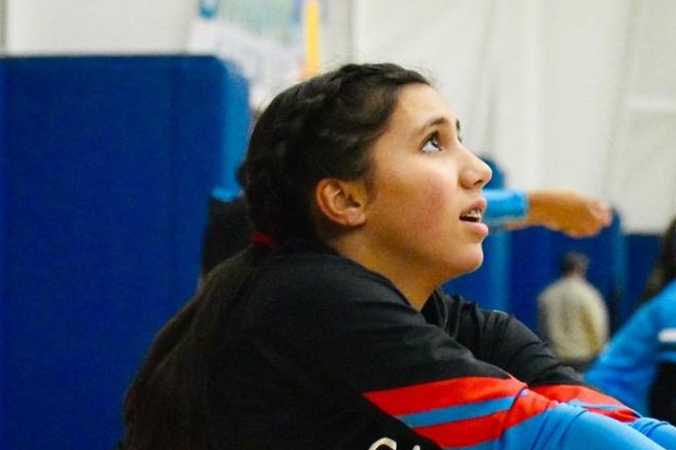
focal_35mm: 167
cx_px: 373
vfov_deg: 8.2
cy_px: 327
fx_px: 3135
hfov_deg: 12.3
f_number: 4.5
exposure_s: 1/1000
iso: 5000
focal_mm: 70
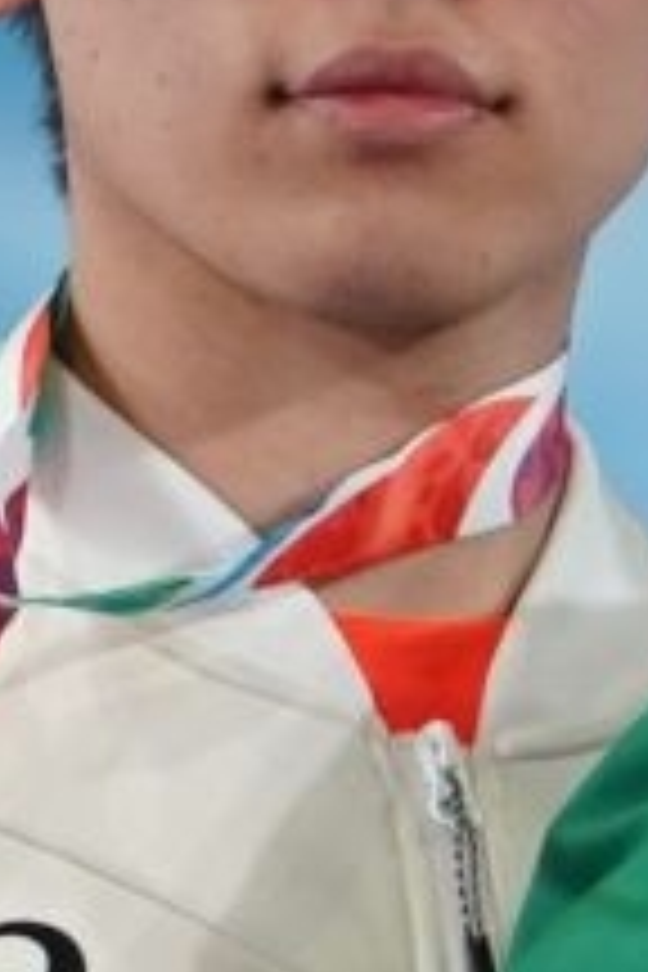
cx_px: 2853
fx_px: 50729
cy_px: 972
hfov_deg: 0.7
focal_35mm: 1879
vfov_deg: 1.1
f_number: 2.8
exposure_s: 1/500
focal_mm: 151
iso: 1000
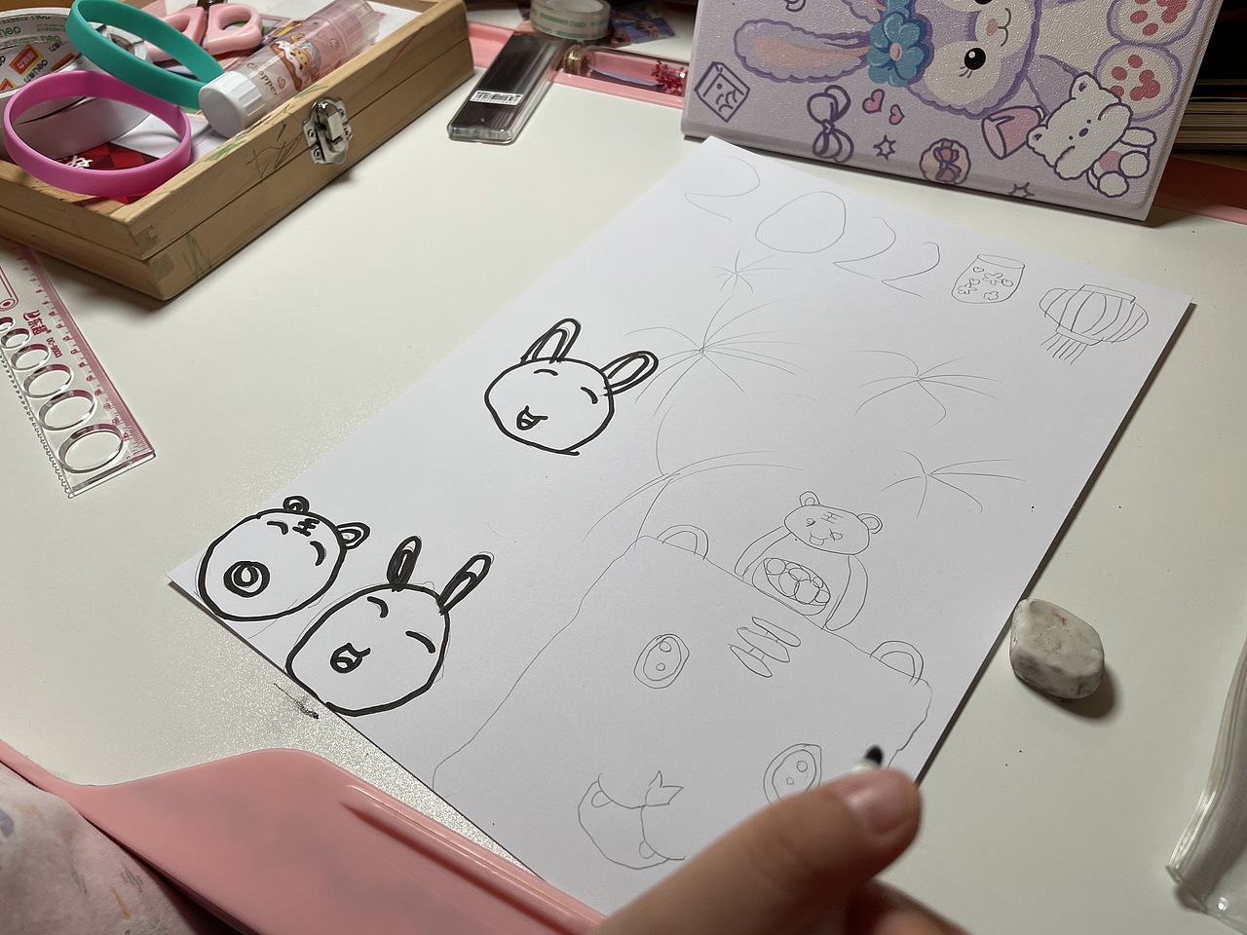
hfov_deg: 67.3
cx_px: 624
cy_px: 468
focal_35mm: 26
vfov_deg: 53.1
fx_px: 937
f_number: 1.6
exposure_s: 1/100
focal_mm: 4.2
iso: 40
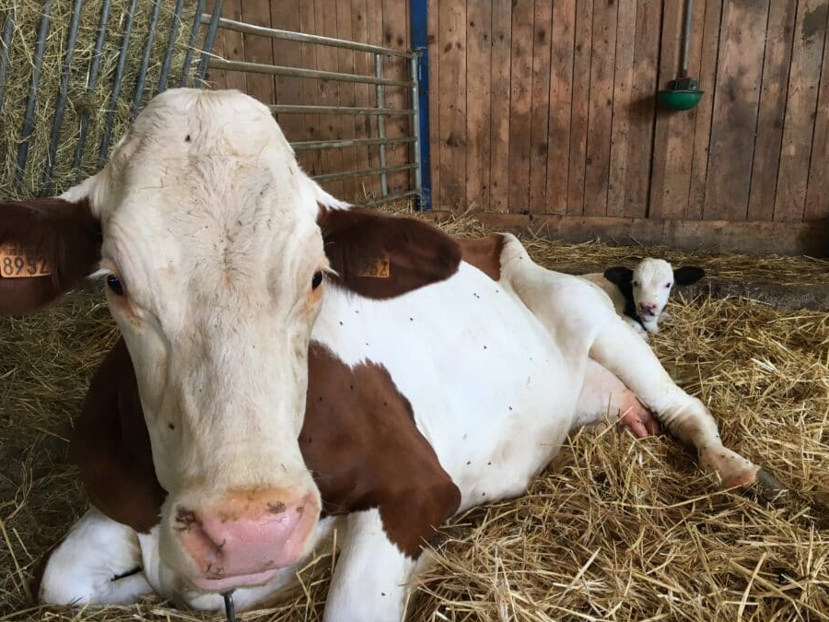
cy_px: 352
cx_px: 454
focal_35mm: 33
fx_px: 790
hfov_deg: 55.3
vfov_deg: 42.9
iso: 25
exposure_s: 1/33
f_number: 2.2
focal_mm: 4.15
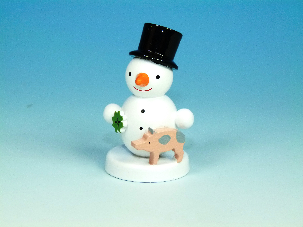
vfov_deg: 13.3
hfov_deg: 17.7
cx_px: 152
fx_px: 972
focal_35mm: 111
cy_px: 114
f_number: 3.5
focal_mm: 20
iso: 400
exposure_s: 1/1000
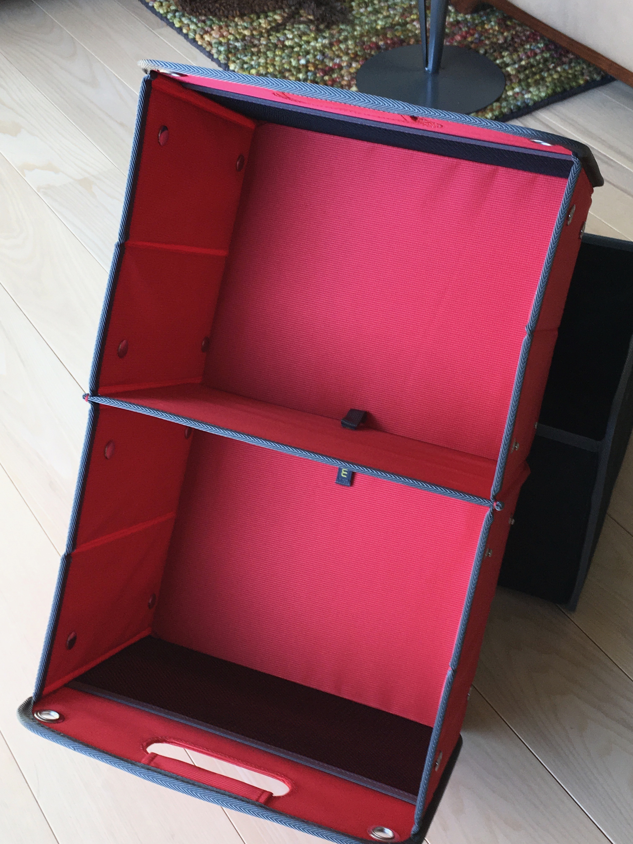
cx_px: 316
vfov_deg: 42.1
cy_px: 422
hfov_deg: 32.2
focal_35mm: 45
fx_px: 1097
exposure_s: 1/40
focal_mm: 4.15
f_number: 2.2
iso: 25
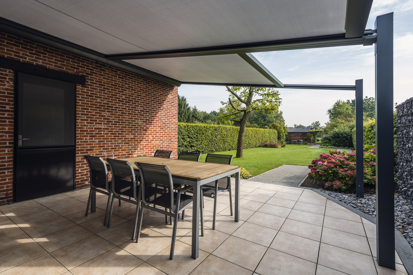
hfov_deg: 93.3
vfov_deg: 70.4
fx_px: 195
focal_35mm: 17
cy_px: 138
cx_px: 206
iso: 100
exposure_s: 1/60
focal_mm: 17
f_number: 11
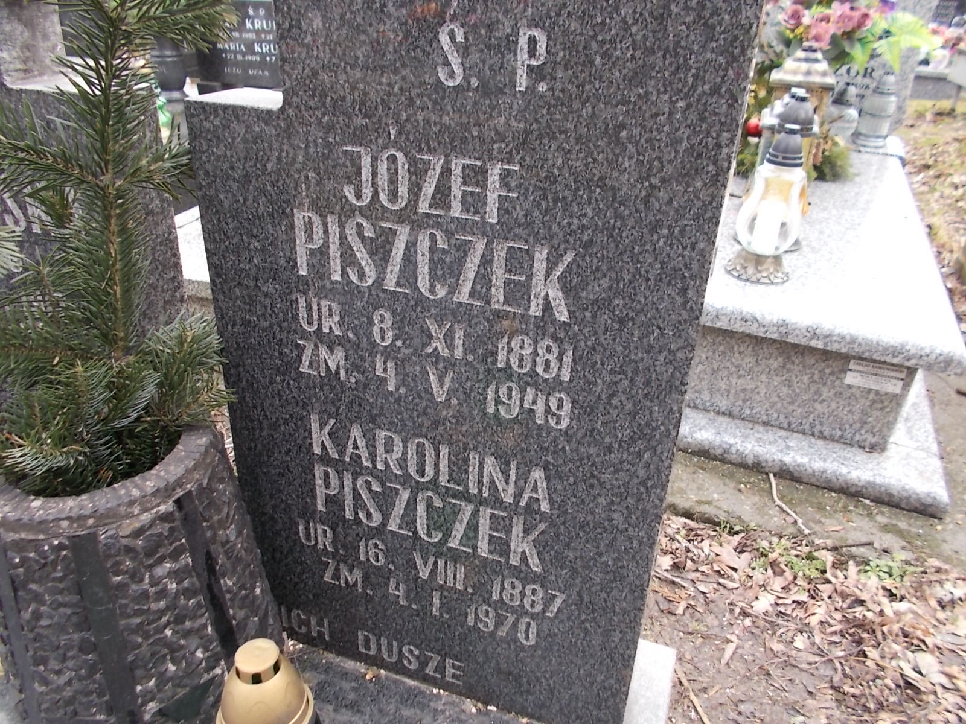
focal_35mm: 26
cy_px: 362
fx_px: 726
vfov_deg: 53.1
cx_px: 483
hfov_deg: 67.3
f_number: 3.2
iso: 80
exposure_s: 1/40
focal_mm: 4.6
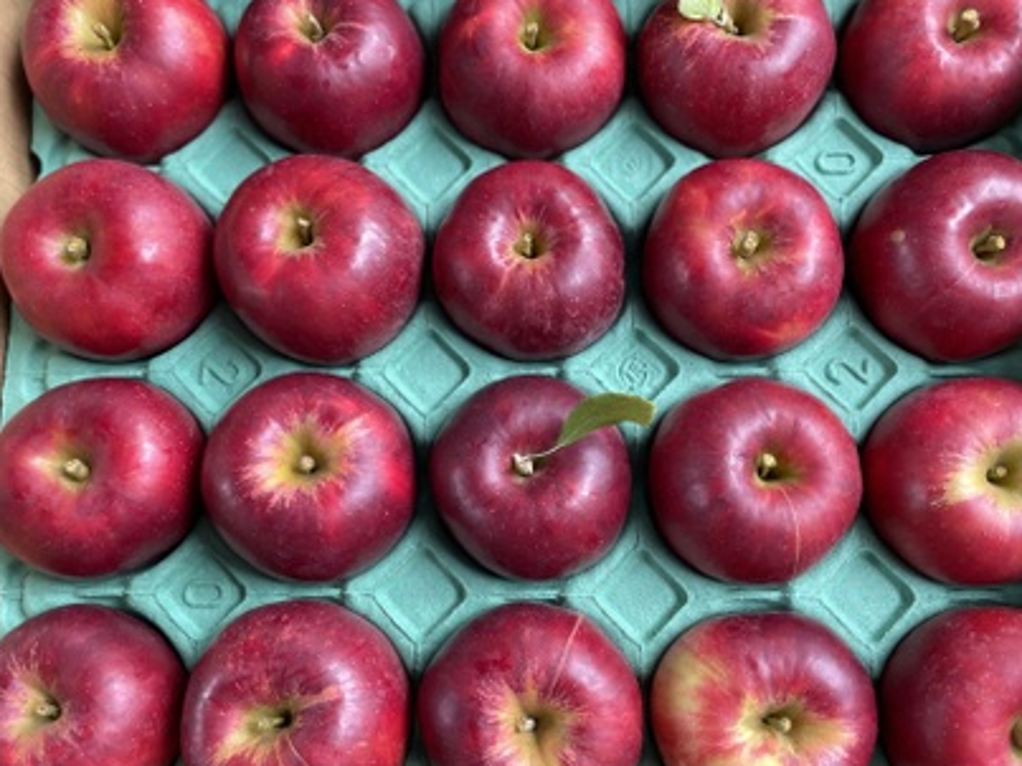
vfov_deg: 45.4
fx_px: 915
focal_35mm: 31
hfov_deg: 58.3
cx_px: 538
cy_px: 401
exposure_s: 1/121
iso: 80
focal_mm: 4.2
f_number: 1.6
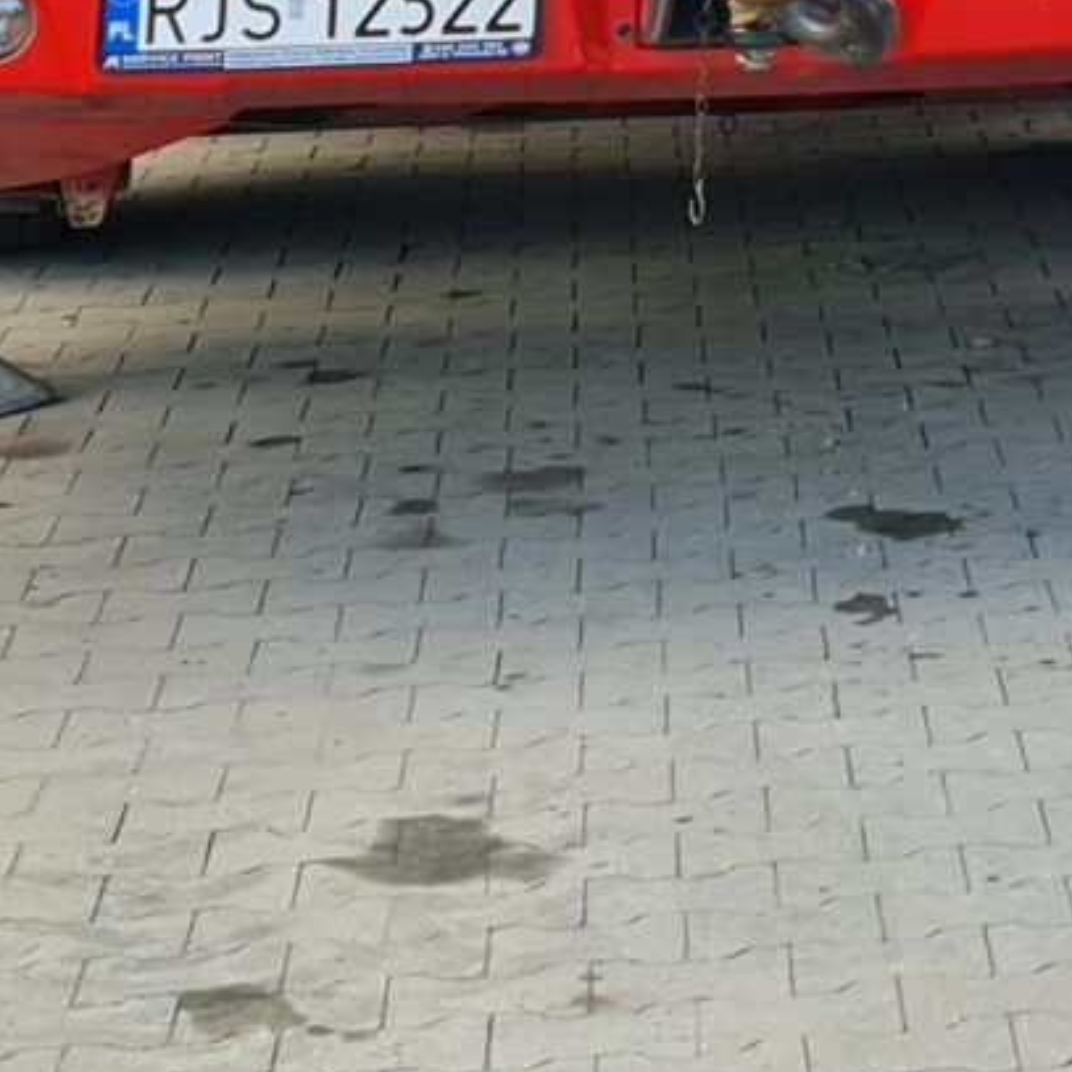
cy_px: -1296
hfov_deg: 11.5
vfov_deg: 11.0
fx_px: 4870
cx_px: 2020
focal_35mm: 139
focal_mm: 7
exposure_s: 1/100
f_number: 1.8
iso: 50
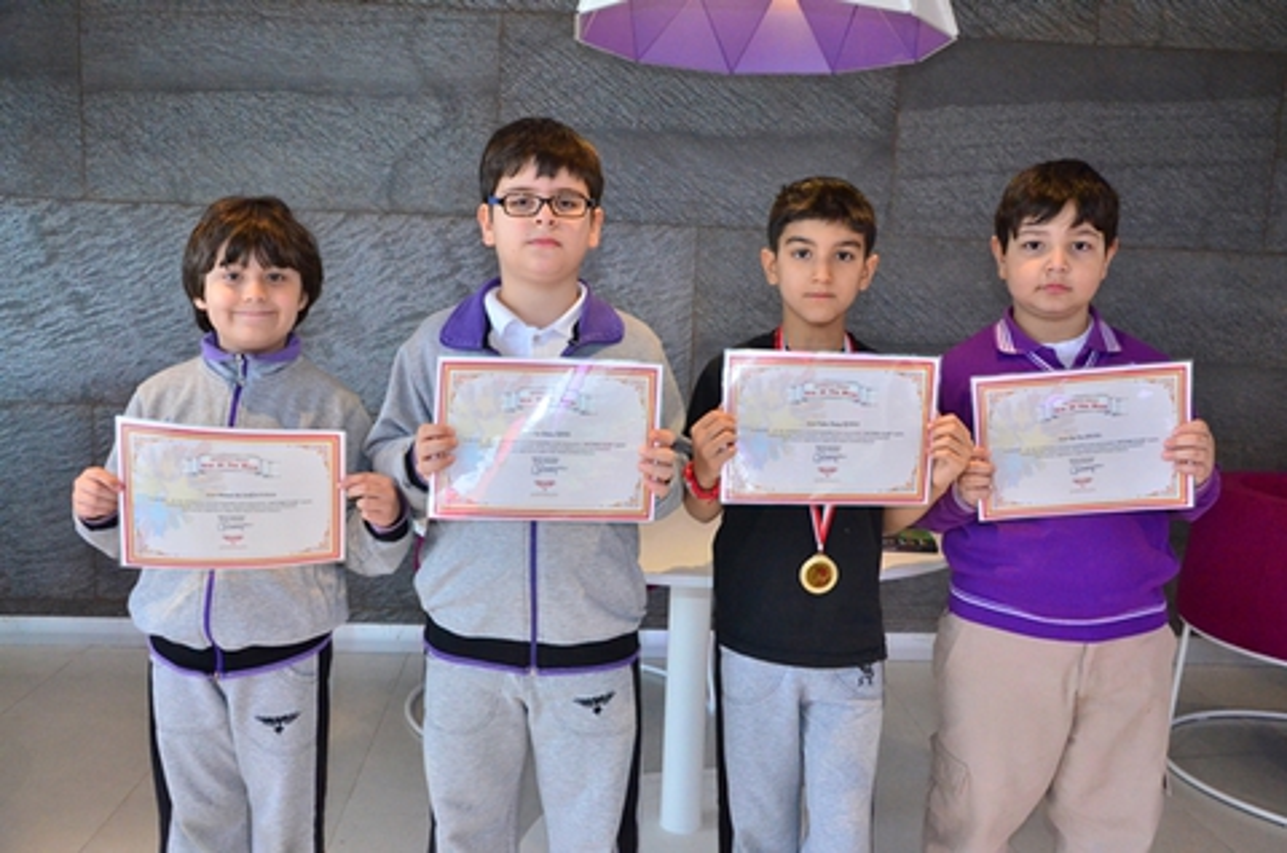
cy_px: 426
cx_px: 644
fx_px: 1177
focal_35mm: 33
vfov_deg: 39.8
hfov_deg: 57.3
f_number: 5
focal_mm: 22
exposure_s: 1/250
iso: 3200
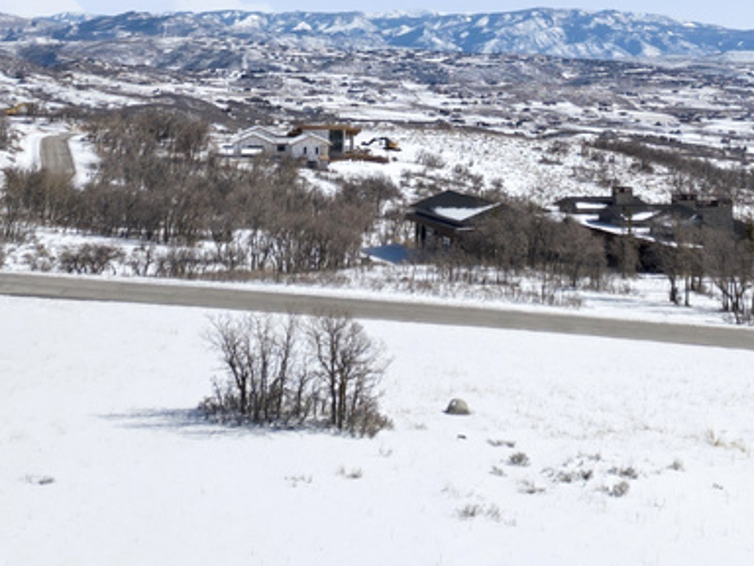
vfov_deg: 21.6
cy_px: -69
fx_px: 1394
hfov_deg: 30.2
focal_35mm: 64
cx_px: 434
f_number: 1.7
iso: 110
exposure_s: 1/8000
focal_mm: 6.7
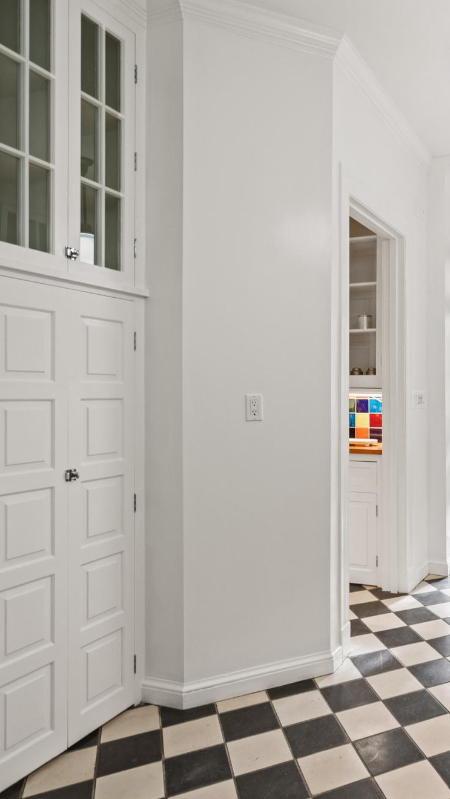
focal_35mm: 26
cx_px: 429
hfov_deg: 40.1
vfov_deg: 71.9
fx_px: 551
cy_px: 397
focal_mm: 16
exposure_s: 1/13
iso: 800
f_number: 4
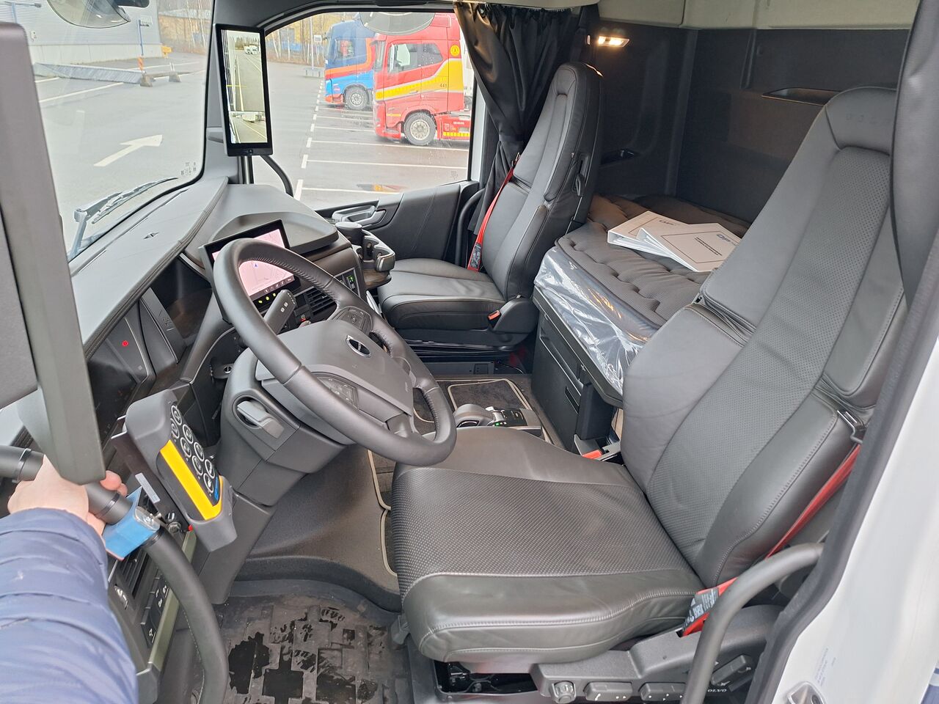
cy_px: 352
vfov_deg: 58.9
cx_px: 470
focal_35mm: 23
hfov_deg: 73.9
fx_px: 624
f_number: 1.8
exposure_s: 1/50
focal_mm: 5.54
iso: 125
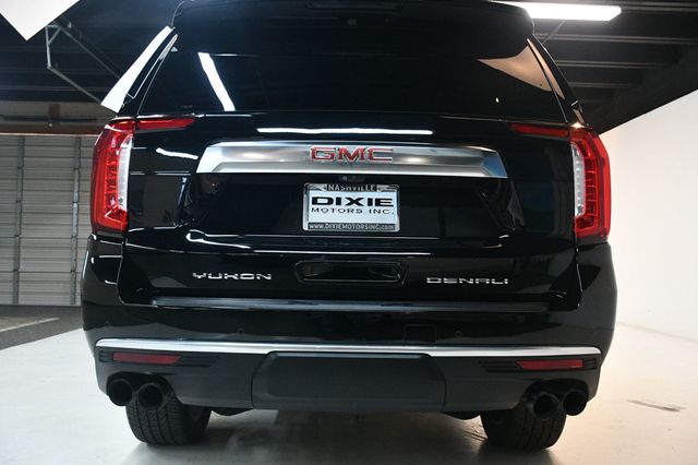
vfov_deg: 39.9
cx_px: 349
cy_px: 232
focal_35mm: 33
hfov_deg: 57.2
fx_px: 639
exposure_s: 1/125
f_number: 3.5
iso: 2500
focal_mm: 22
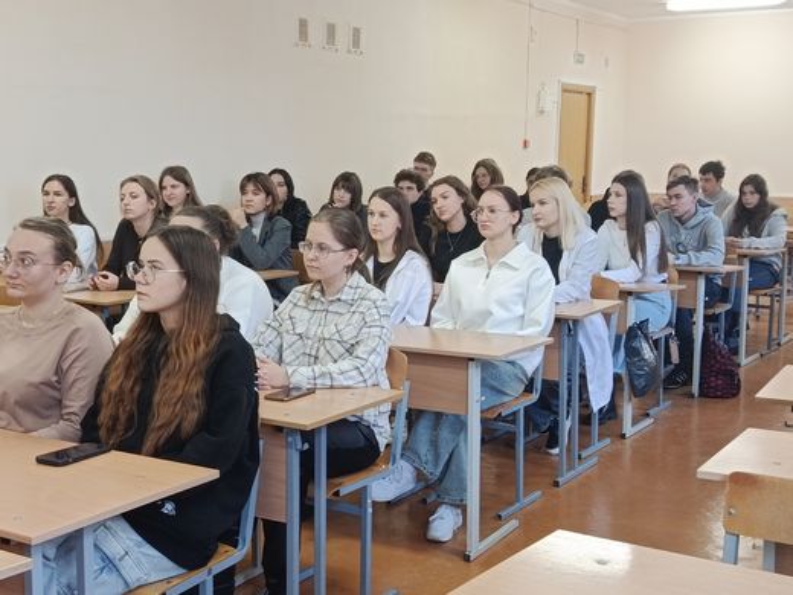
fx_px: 1100
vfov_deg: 30.3
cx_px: 396
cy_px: 298
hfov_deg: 39.7
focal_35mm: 48
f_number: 1.7
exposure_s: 1/50
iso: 822
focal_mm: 5.24
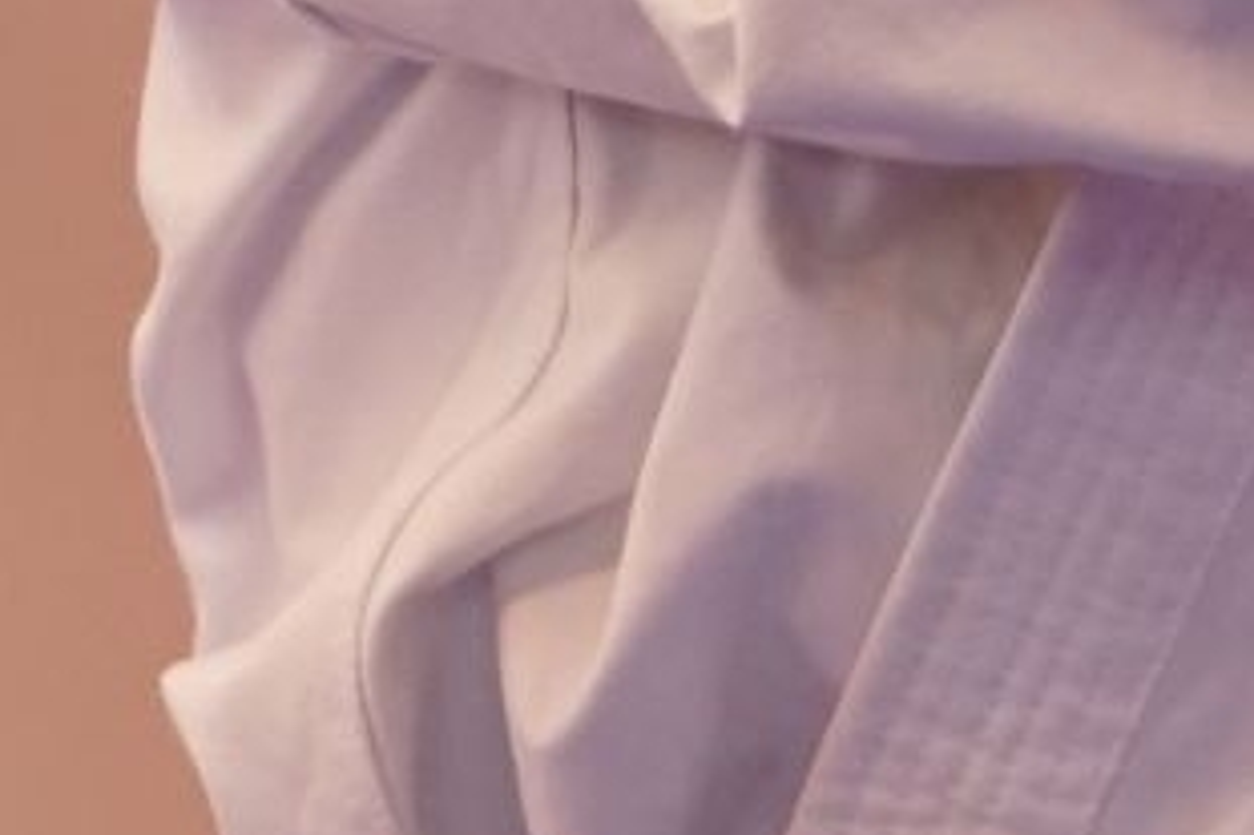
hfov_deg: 1.2
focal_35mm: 1739
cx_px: 1742
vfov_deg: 0.8
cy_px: -1008
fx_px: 60540
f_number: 2.8
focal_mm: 200
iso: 1250
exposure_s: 1/500
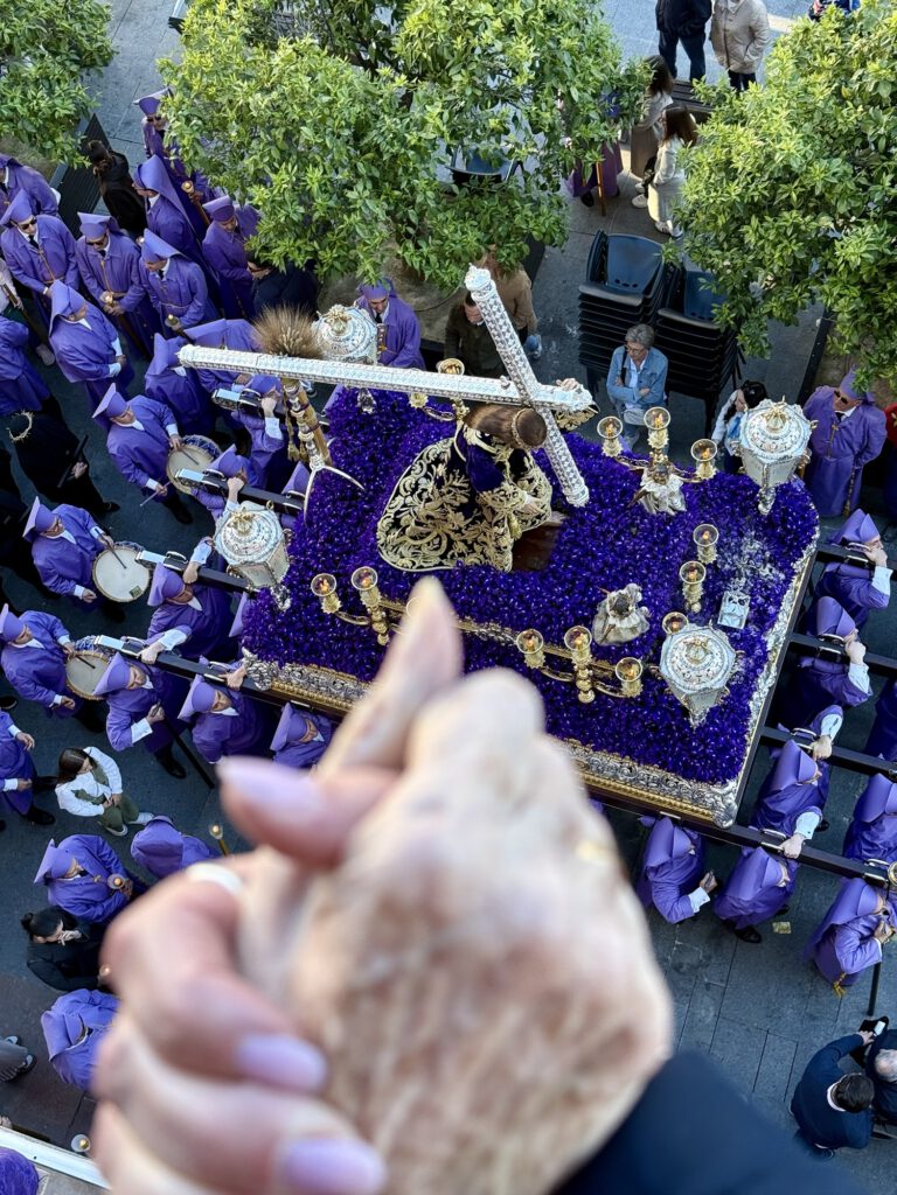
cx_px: 448
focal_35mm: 48
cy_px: 598
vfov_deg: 39.7
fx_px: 1658
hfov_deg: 30.3
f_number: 1.78
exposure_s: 1/246
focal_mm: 6.76
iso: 64
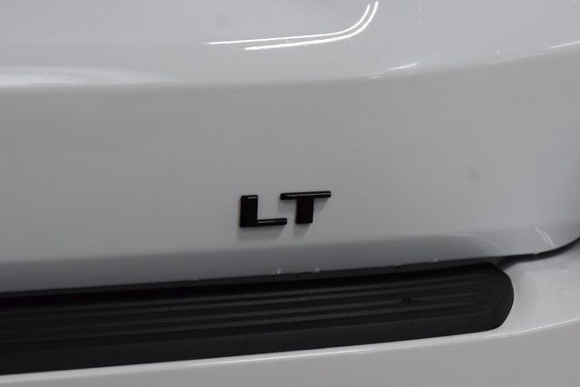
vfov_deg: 13.0
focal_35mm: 105
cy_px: 194
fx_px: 1692
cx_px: 290
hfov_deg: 19.5
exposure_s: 1/125
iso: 1600
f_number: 5.6
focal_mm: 70
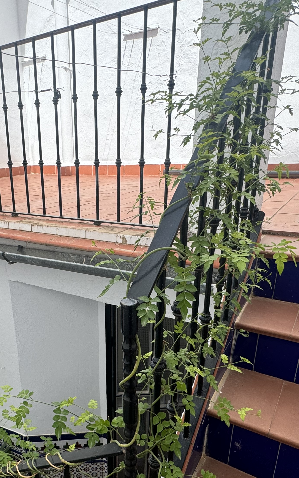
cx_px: 93
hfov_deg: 45.1
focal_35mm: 27
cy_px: 292
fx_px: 352
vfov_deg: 67.6
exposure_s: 1/1034
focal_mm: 2.22
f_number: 2.2
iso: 50
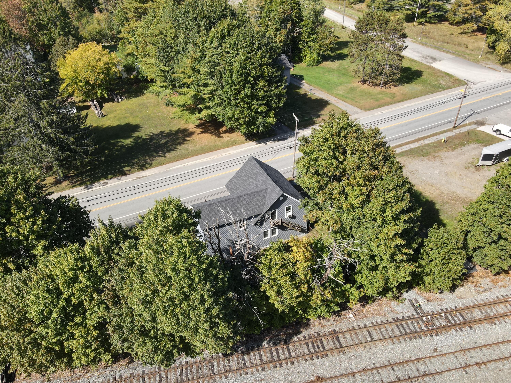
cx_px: 256
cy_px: 192
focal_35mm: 24
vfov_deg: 56.8
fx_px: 354
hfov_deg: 71.6
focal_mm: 4.5
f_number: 2.8
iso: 100
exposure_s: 1/350
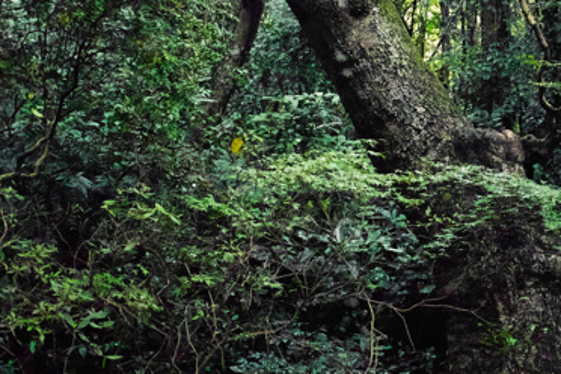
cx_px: 676
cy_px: -27
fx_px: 1932
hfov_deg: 15.9
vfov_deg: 10.9
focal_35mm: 124
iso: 800
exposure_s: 1/20
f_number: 2.8
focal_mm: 30
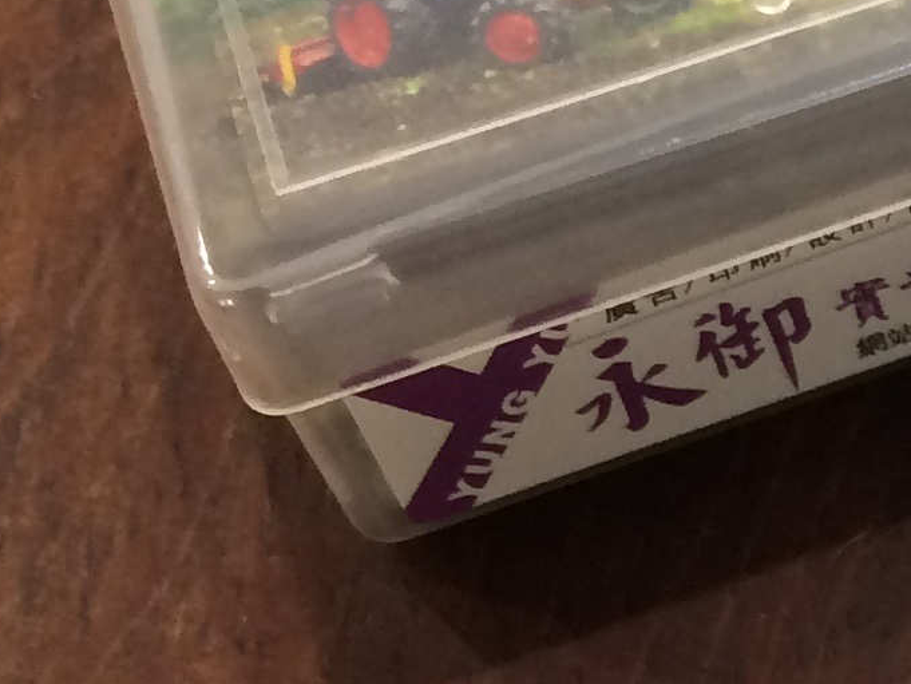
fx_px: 3659
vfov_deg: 10.6
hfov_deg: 12.4
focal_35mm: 139
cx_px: 1885
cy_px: 547
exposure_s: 1/30
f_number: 2.2
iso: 50
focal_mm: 4.15
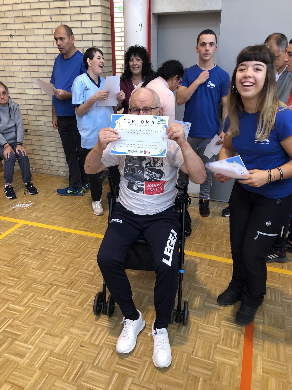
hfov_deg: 49.7
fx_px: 315
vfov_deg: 63.4
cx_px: 146
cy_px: 195
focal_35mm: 28
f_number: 1.8
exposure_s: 1/50
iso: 100
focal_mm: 3.99
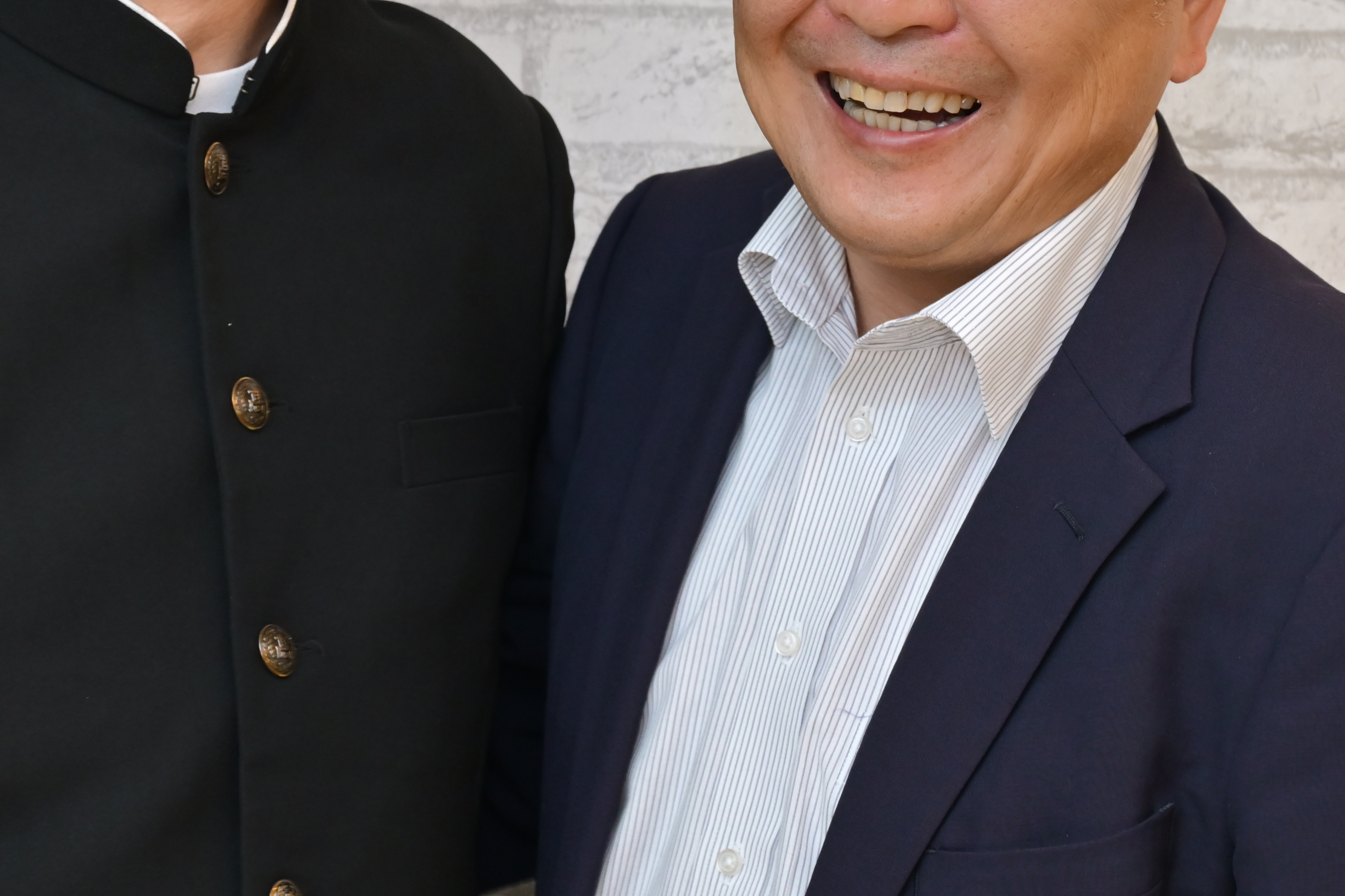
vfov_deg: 12.2
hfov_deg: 18.2
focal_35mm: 112
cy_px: 294
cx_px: 432
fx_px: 4184
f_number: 7.1
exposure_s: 1/80
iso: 640
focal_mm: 40
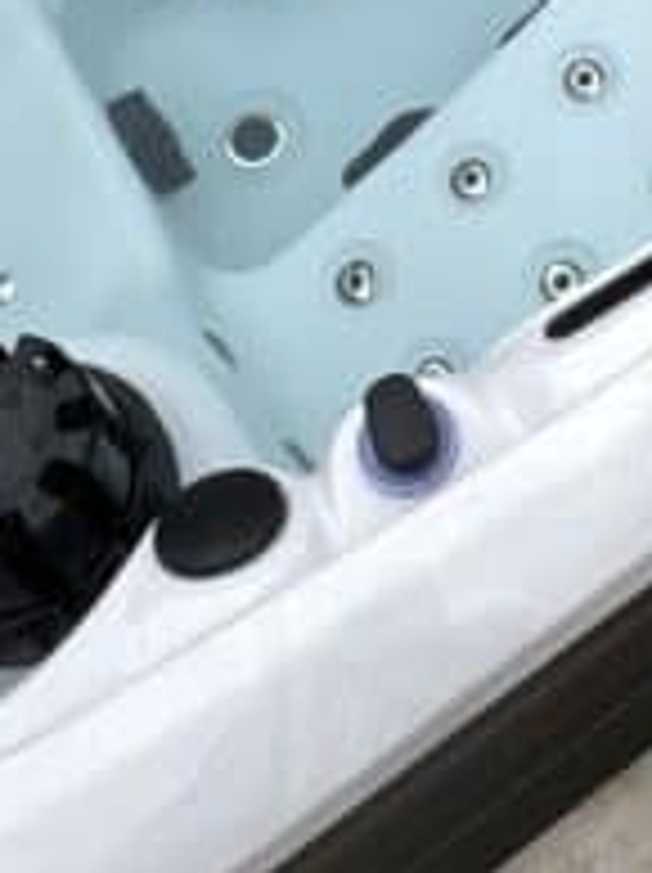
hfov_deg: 18.8
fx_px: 1863
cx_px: 773
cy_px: -274
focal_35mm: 74
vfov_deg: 23.2
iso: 40
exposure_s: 1/337
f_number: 2.2
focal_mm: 2.22
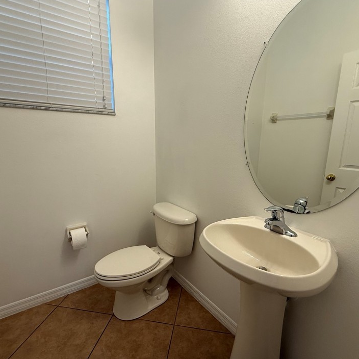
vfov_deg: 80.7
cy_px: 185
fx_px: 211
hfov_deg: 80.7
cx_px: 176
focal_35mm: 18
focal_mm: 2.22
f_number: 2.2
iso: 100
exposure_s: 1/120
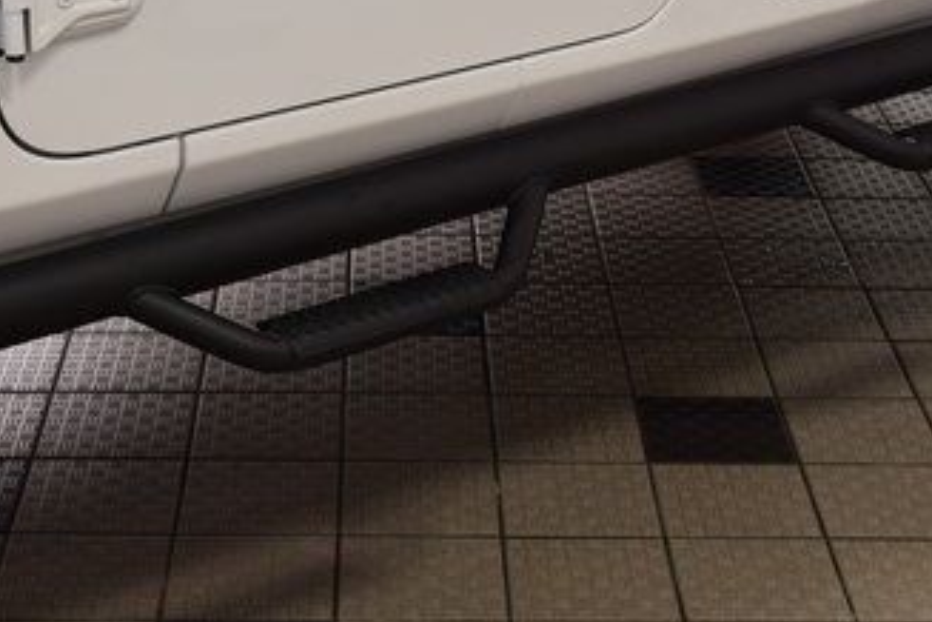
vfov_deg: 14.5
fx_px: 2433
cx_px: 487
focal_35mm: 94
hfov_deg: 21.7
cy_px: 136
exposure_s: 1/30
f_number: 7.1
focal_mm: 32
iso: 400
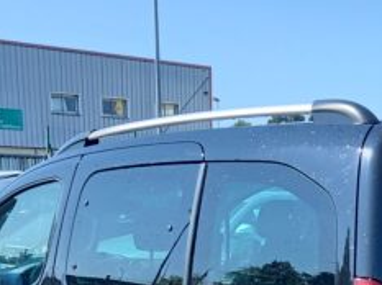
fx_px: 948
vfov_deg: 15.9
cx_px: 287
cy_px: 413
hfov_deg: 22.6
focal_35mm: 86
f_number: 2
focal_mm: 4.6
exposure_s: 1/239
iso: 25
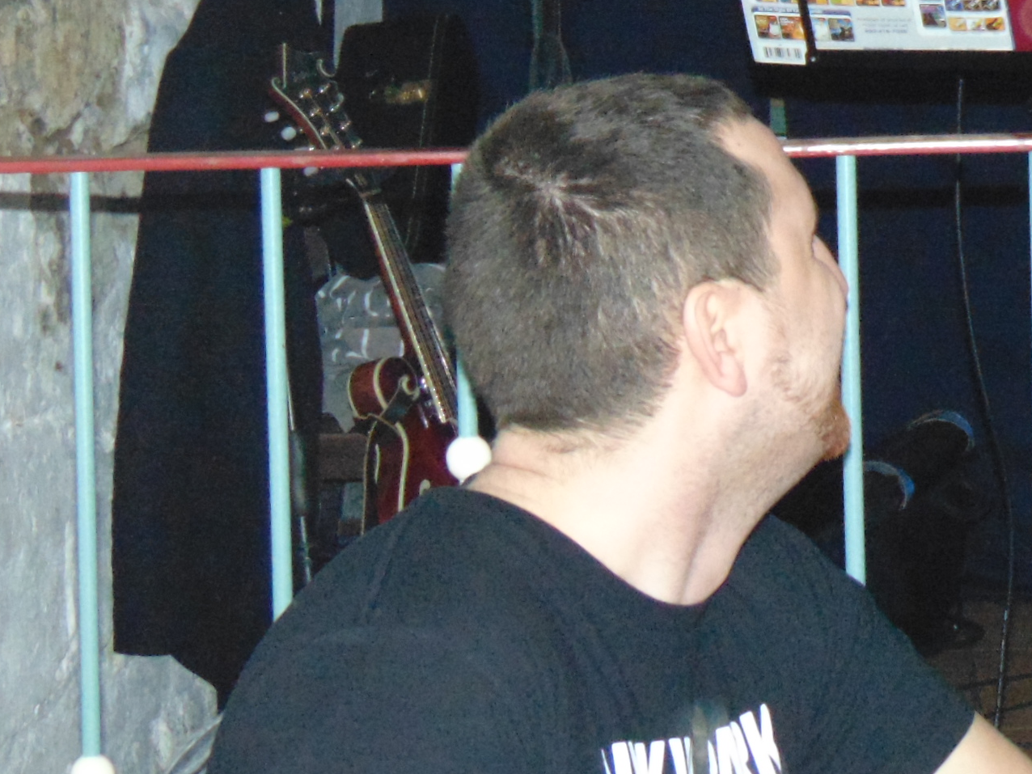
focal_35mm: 143
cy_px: -190
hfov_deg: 13.7
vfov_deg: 10.2
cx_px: 923
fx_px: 4263
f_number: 3.5
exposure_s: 1/60
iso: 400
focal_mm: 9
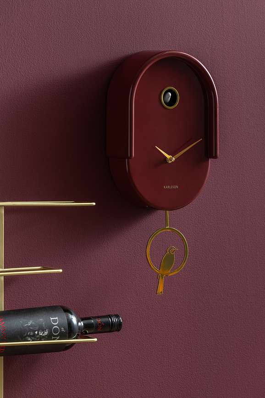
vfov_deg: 12.8
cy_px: 199
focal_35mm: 160
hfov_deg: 8.6
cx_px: 132
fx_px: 1767
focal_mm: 160
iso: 31
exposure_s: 1/100
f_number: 7.1
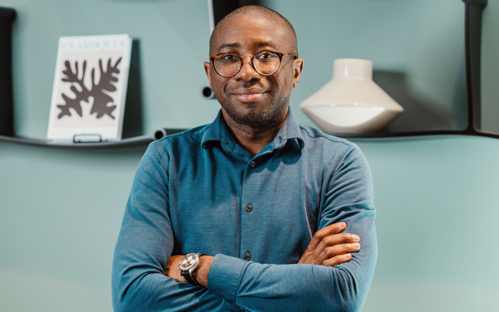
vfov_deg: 14.8
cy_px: 164
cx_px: 246
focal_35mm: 88
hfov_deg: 23.6
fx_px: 1197
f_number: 2.8
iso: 1000
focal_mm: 85
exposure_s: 1/200
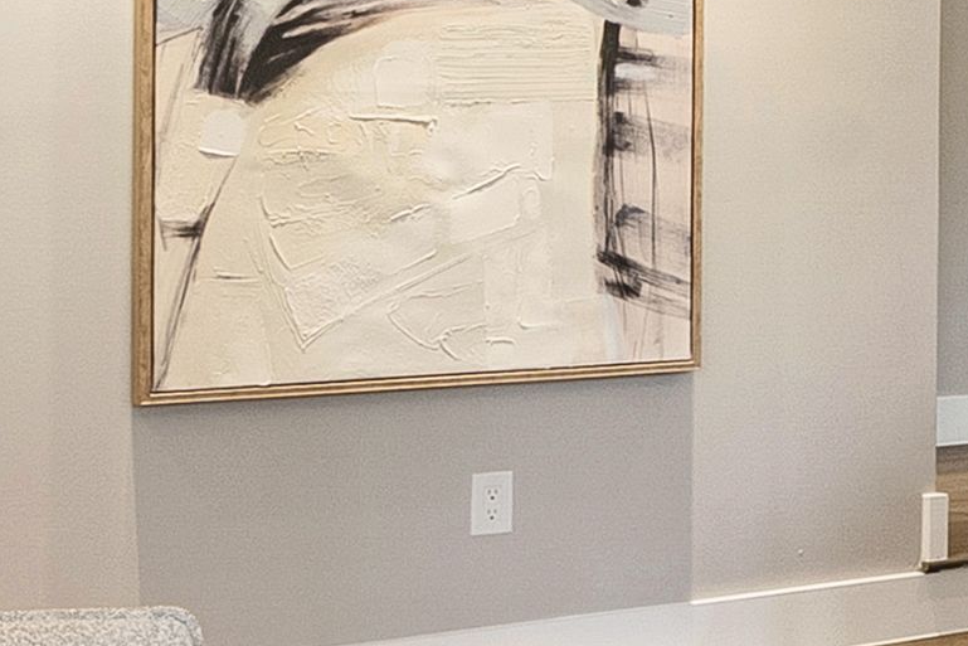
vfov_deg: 14.5
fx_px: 2528
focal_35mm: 94
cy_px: 114
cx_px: 1648
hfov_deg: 18.0
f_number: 8
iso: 800
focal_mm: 17
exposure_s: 1/10
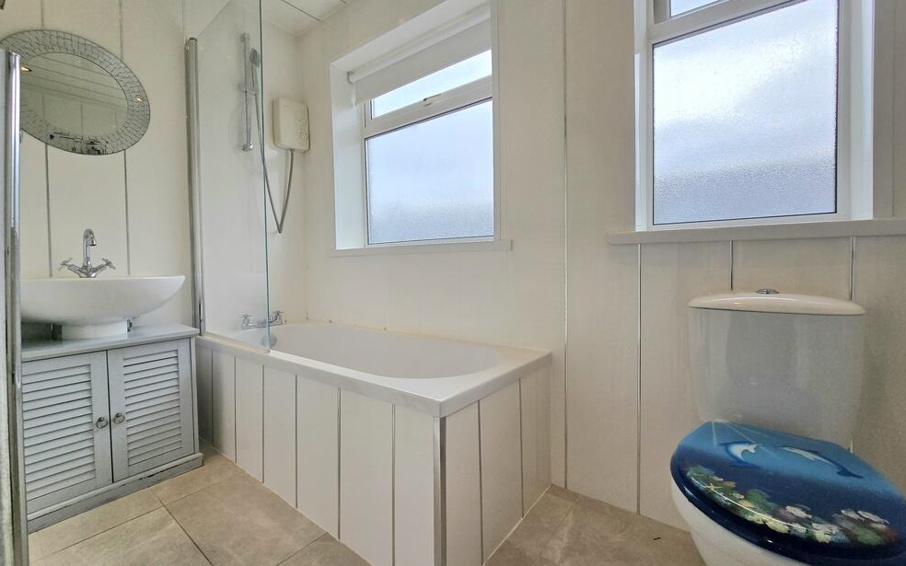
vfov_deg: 78.6
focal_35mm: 14
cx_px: 452
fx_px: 346
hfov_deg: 105.3
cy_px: 266
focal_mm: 2.2
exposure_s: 1/769
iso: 50
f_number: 2.2
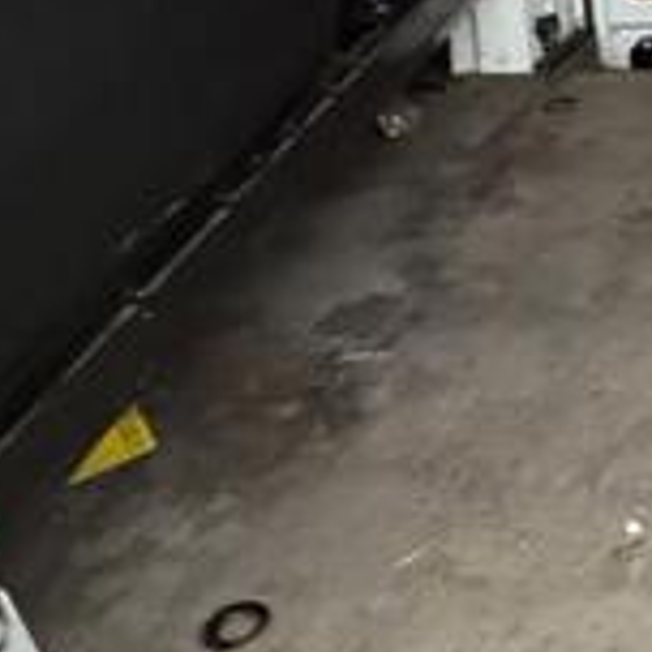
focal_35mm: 73
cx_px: 858
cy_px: -124
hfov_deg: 21.3
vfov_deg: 22.0
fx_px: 1556
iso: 640
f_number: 2.2
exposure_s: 1/60
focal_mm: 2.22
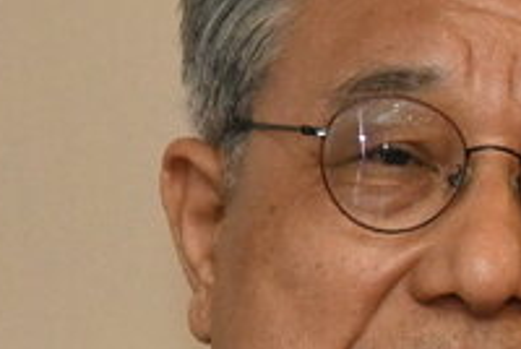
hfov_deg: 1.6
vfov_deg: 1.0
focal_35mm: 1327
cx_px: 826
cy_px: 525
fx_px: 19233
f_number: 6
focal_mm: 190
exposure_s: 1/160
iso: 3200
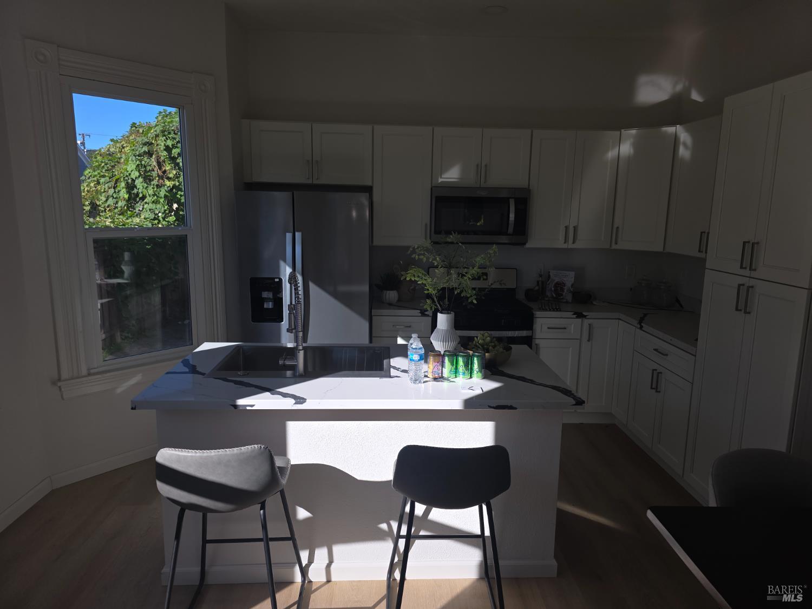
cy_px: 304
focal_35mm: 23
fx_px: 540
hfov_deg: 73.9
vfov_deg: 58.9
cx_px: 406
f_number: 1.7
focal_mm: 6.3
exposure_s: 1/341
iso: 12
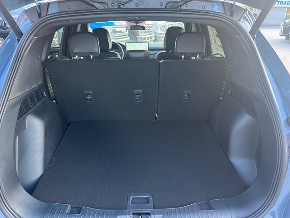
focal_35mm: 27
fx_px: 226
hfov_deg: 65.3
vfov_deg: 51.3
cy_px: 112
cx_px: 143
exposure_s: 1/121
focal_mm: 5.1
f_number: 1.6
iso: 125
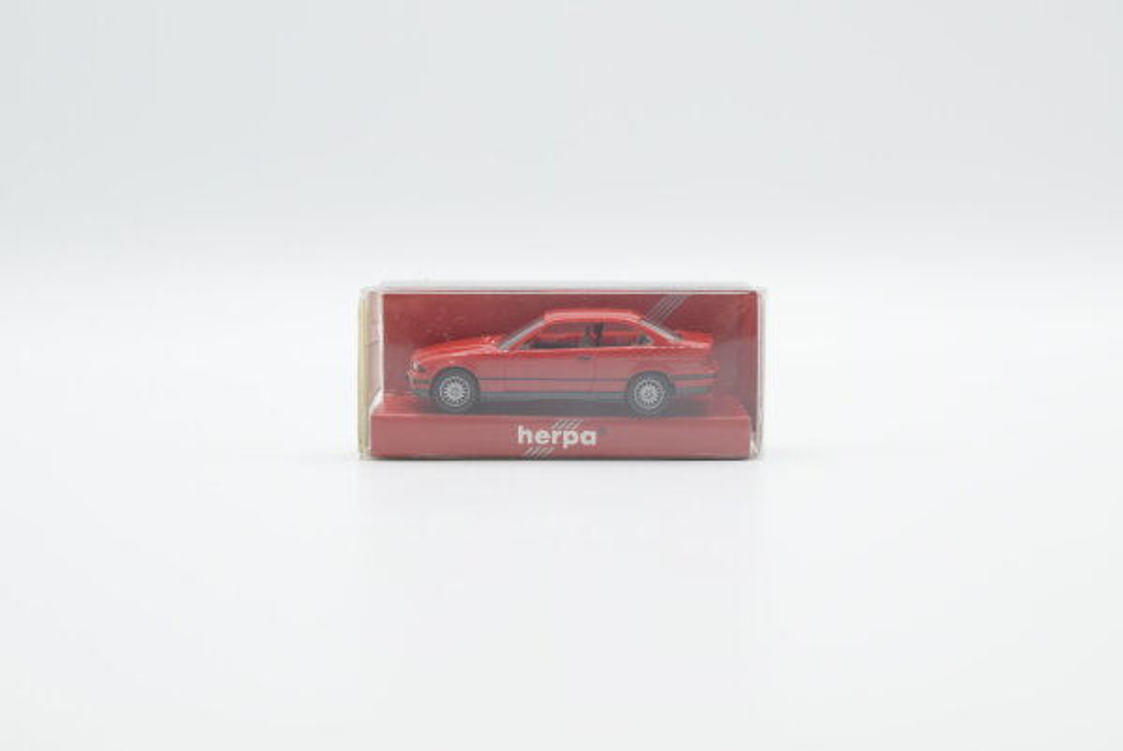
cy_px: 376
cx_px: 562
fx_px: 1639
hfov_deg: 37.8
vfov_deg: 25.8
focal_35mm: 52
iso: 400
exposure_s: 1/160
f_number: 8
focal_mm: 35
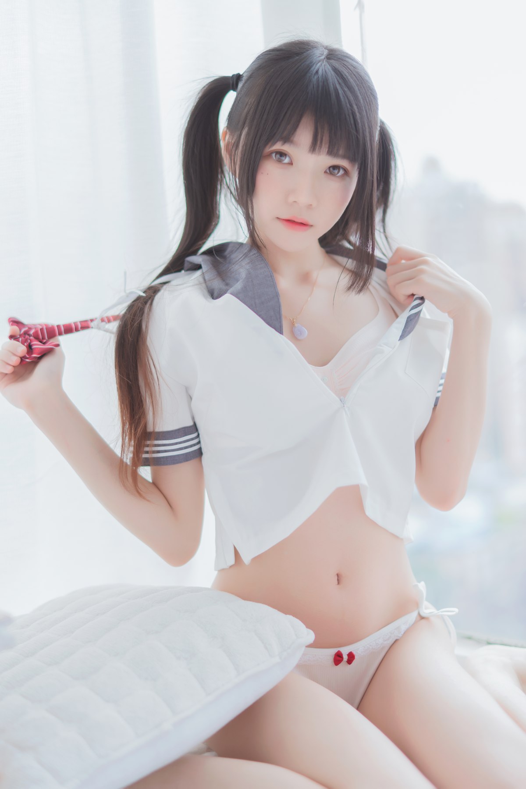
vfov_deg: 39.6
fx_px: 1095
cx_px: 263
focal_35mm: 50
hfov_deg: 27.0
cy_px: 394
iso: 125
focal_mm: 50
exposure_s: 1/200
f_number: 1.4
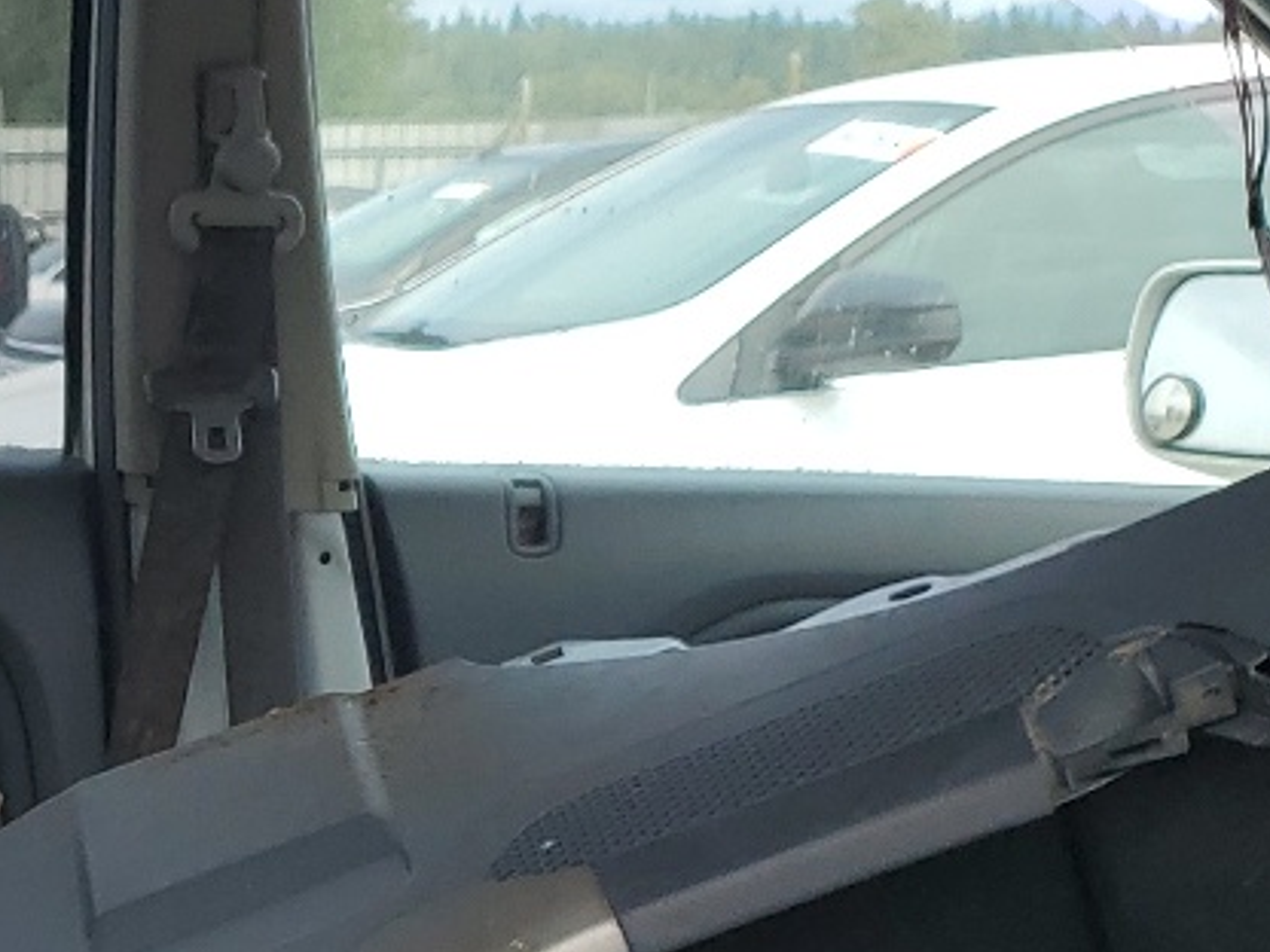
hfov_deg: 19.1
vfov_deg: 14.3
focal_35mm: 100
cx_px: -6
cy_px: 1181
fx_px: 3669
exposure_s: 1/909
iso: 50
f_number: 1.5
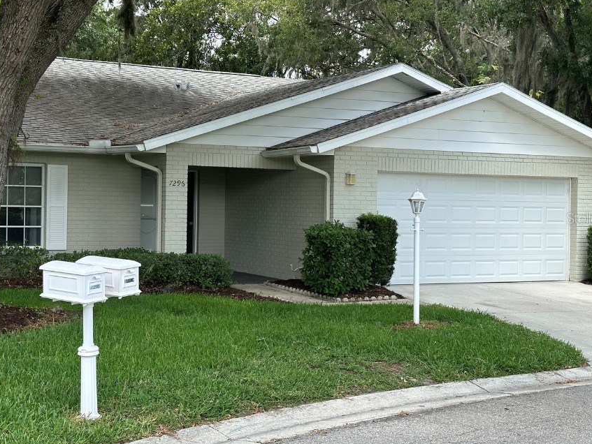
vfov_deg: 25.2
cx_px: 275
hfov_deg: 33.2
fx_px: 992
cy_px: 218
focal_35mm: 58
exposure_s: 1/980
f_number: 1.78
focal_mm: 6.86
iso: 64
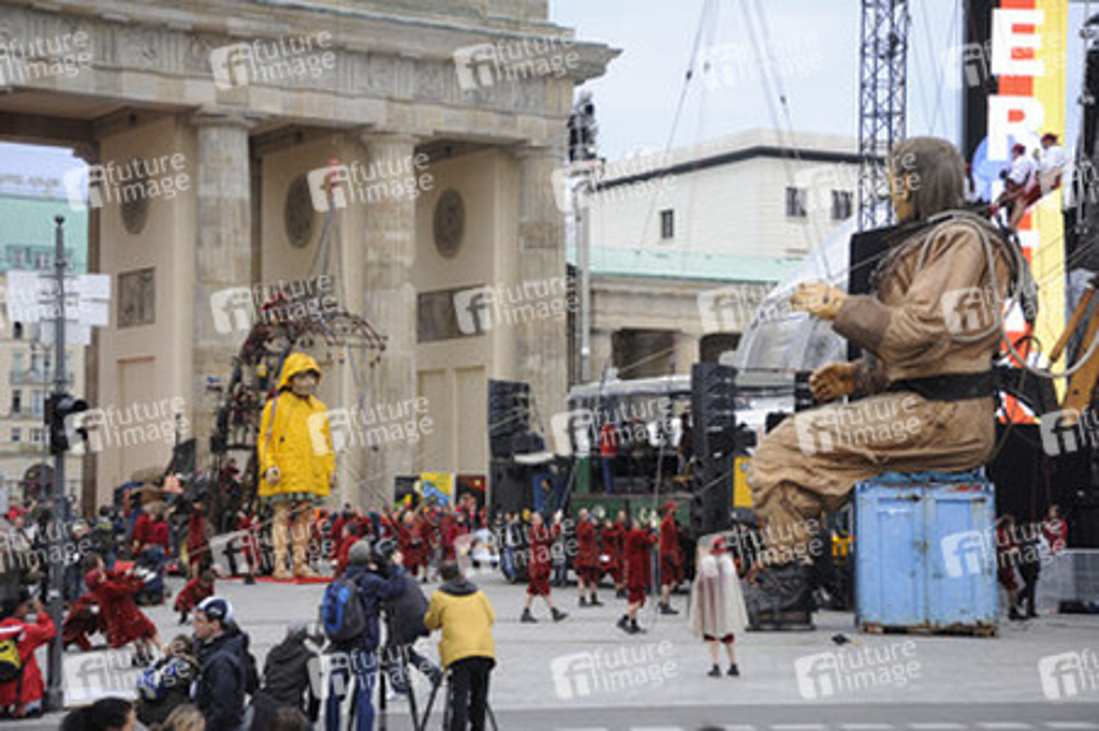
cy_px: 366
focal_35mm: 72
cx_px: 550
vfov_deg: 18.9
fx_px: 2196
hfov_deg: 28.1
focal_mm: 72
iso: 800
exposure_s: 1/200
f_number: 6.3
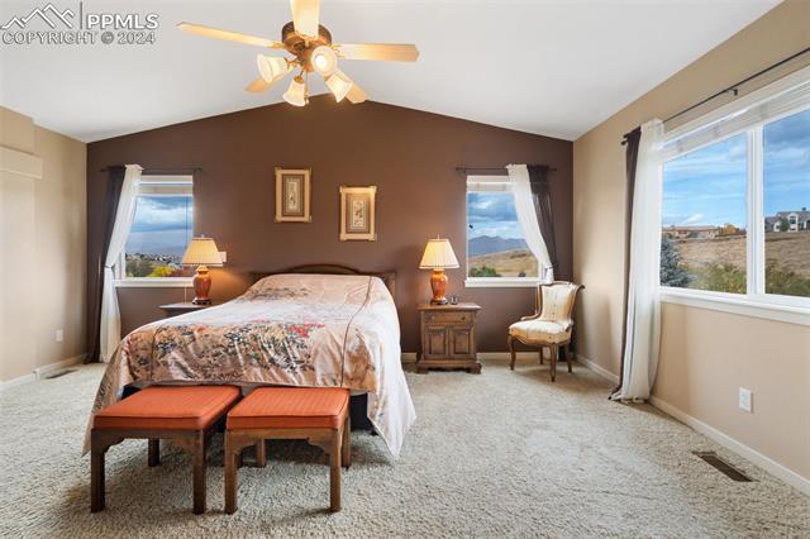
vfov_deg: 73.7
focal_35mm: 16
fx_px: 360
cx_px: 405
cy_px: 270
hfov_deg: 96.8
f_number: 7.1
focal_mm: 16
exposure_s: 1/25
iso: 500
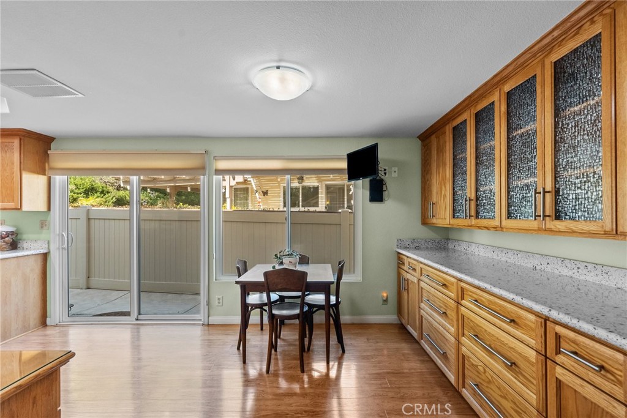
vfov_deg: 73.8
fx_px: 279
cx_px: 314
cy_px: 209
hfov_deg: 96.7
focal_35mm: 16
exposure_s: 1/10
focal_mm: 16
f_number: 8
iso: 2000
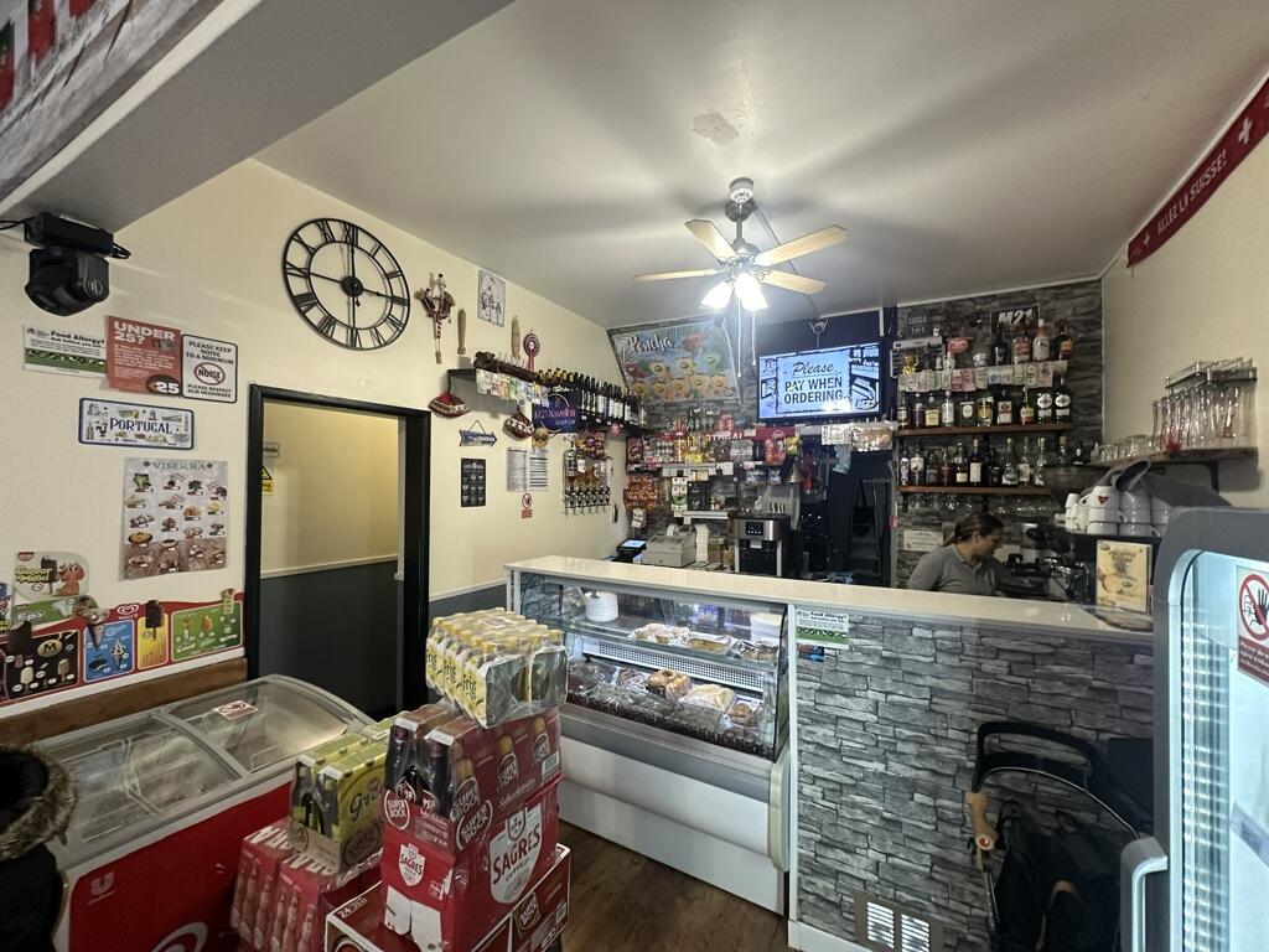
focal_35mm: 14
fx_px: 513
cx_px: 634
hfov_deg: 102.1
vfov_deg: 85.7
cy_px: 476
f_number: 2.2
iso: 200
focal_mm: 2.22
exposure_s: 1/50
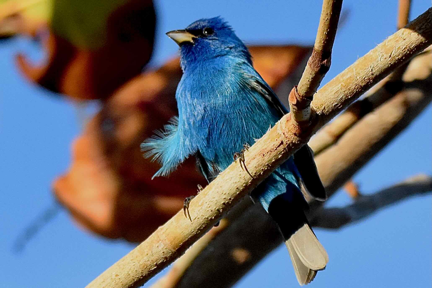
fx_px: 4500
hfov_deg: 5.5
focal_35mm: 375
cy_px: 144
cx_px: 216
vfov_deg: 3.7
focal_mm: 250
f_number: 9
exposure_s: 1/3200
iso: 2500
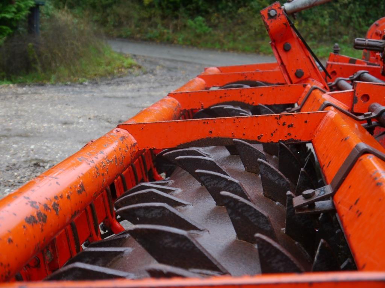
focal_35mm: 50
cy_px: 144
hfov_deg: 38.2
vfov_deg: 29.1
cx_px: 192
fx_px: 556
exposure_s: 1/125
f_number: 4.6
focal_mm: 25
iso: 500
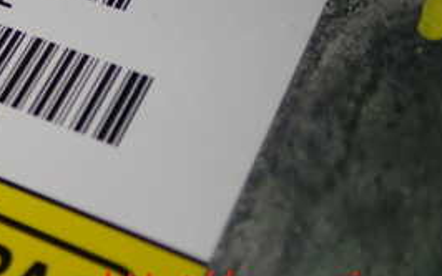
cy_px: -65
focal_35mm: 98
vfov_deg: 13.0
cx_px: -18
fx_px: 1180
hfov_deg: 20.4
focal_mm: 7.31
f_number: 2.8
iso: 160
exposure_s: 1/80
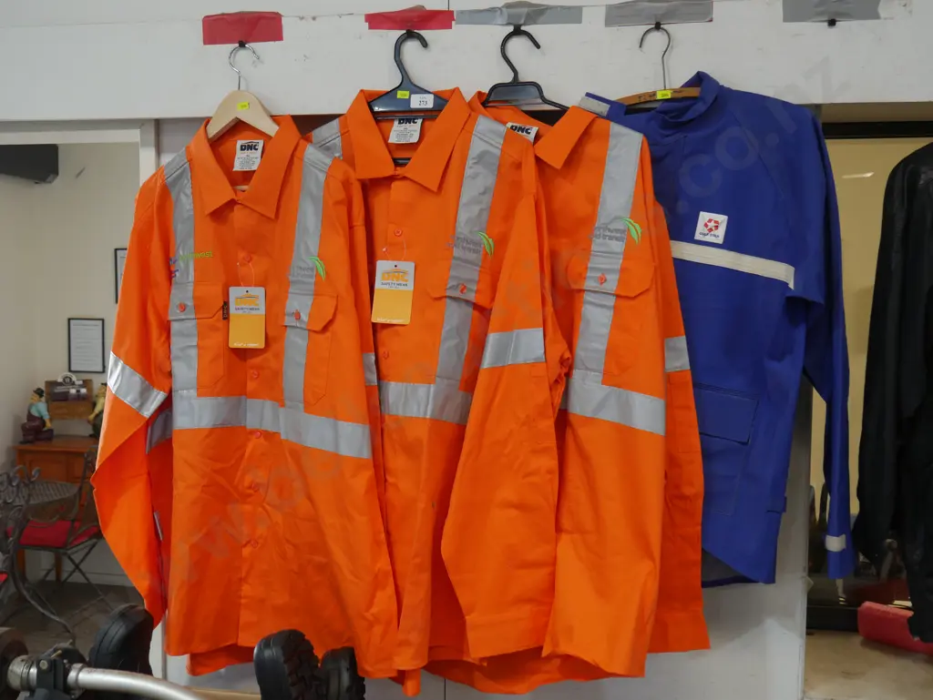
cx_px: 466
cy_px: 350
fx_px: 1025
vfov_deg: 37.8
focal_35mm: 38
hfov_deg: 49.0
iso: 500
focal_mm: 19
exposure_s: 1/60
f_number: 4.5
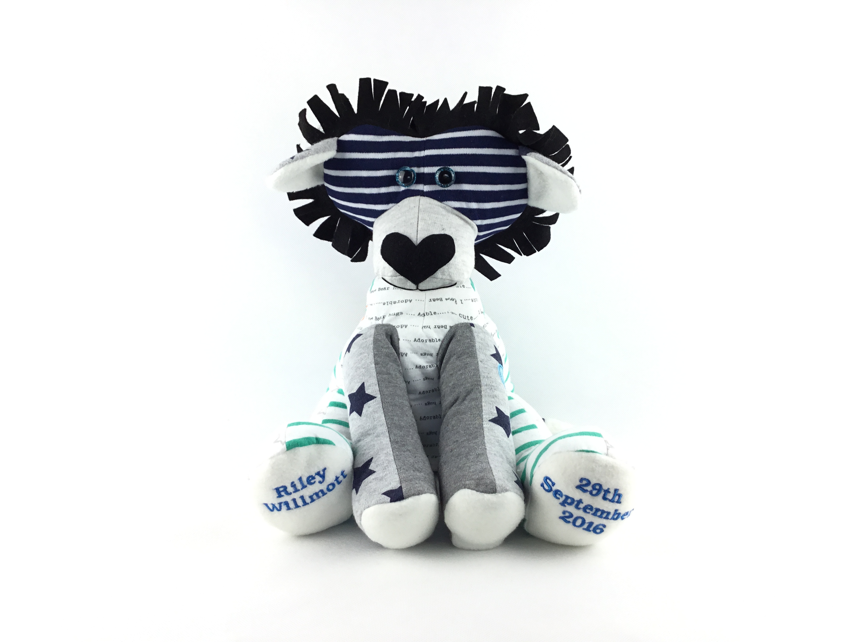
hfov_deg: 58.4
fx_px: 767
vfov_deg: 45.4
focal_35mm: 31
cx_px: 428
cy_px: 321
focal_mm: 3.3
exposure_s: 1/139
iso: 25
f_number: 2.4
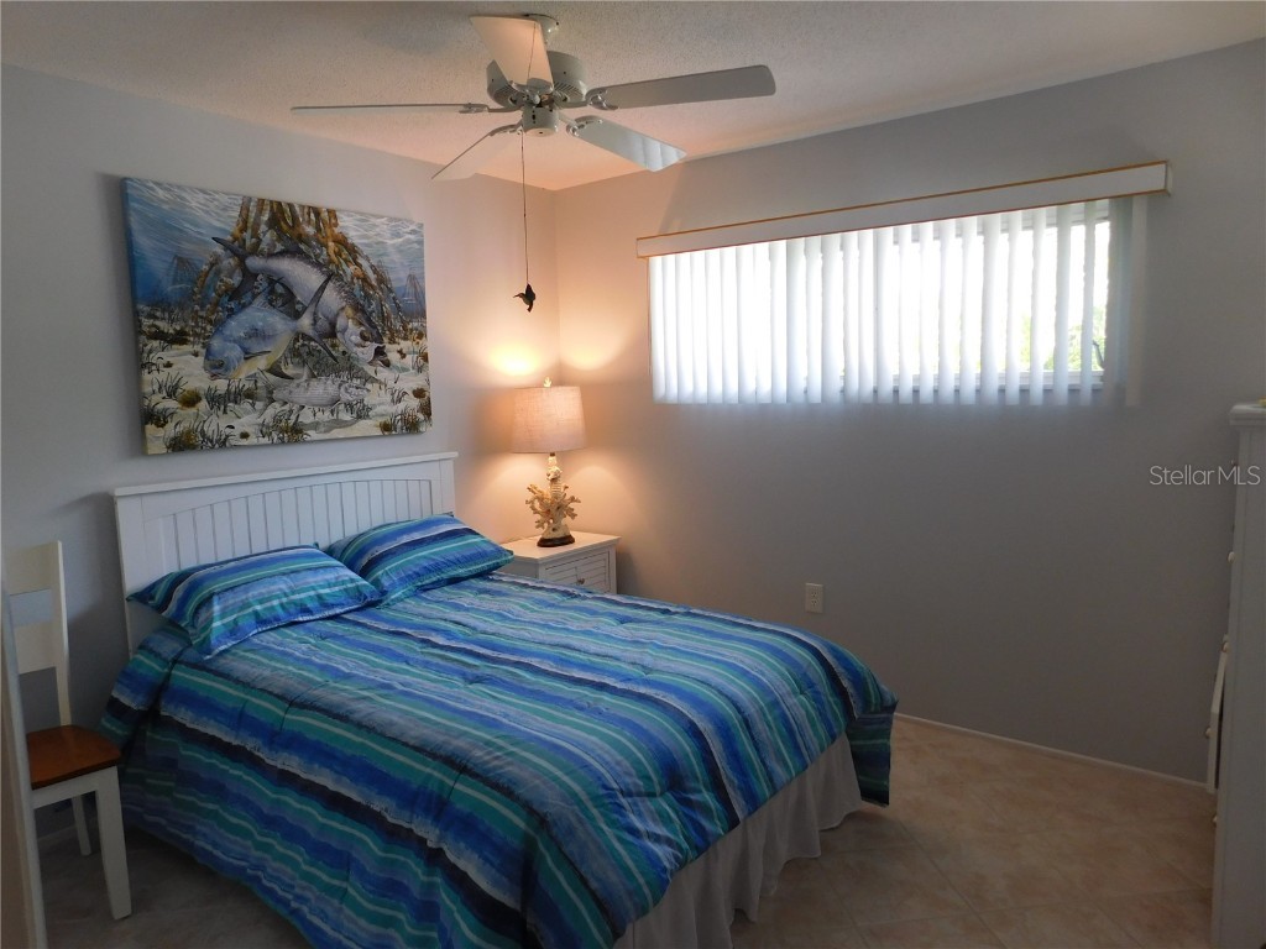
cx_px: 633
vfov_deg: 58.9
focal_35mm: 23
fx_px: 841
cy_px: 474
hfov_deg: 73.9
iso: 125
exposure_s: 1/40
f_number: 3
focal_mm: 4
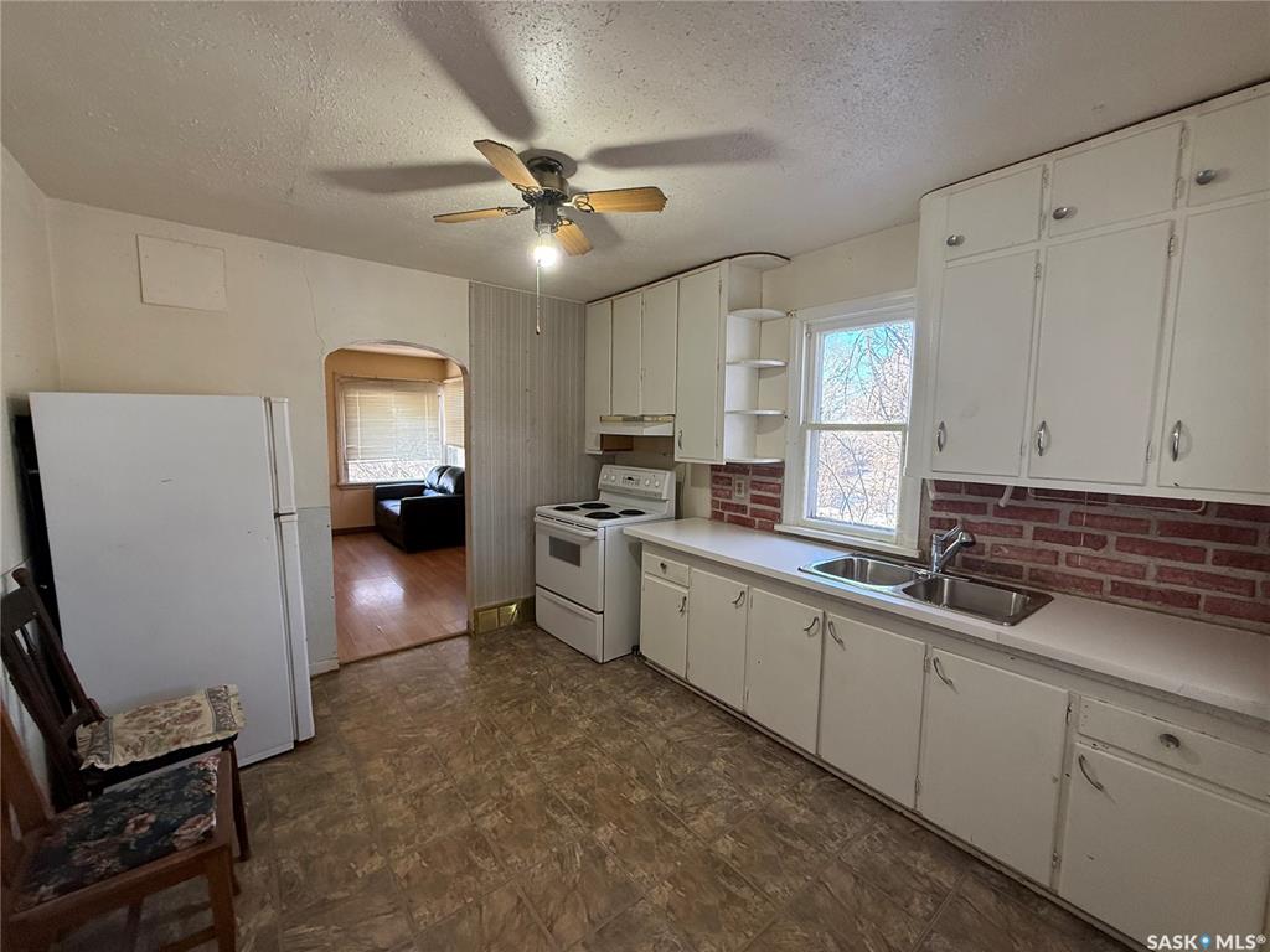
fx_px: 514
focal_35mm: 14
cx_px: 635
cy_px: 476
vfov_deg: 85.7
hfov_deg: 102.1
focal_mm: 2.22
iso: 200
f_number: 2.2
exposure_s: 1/120
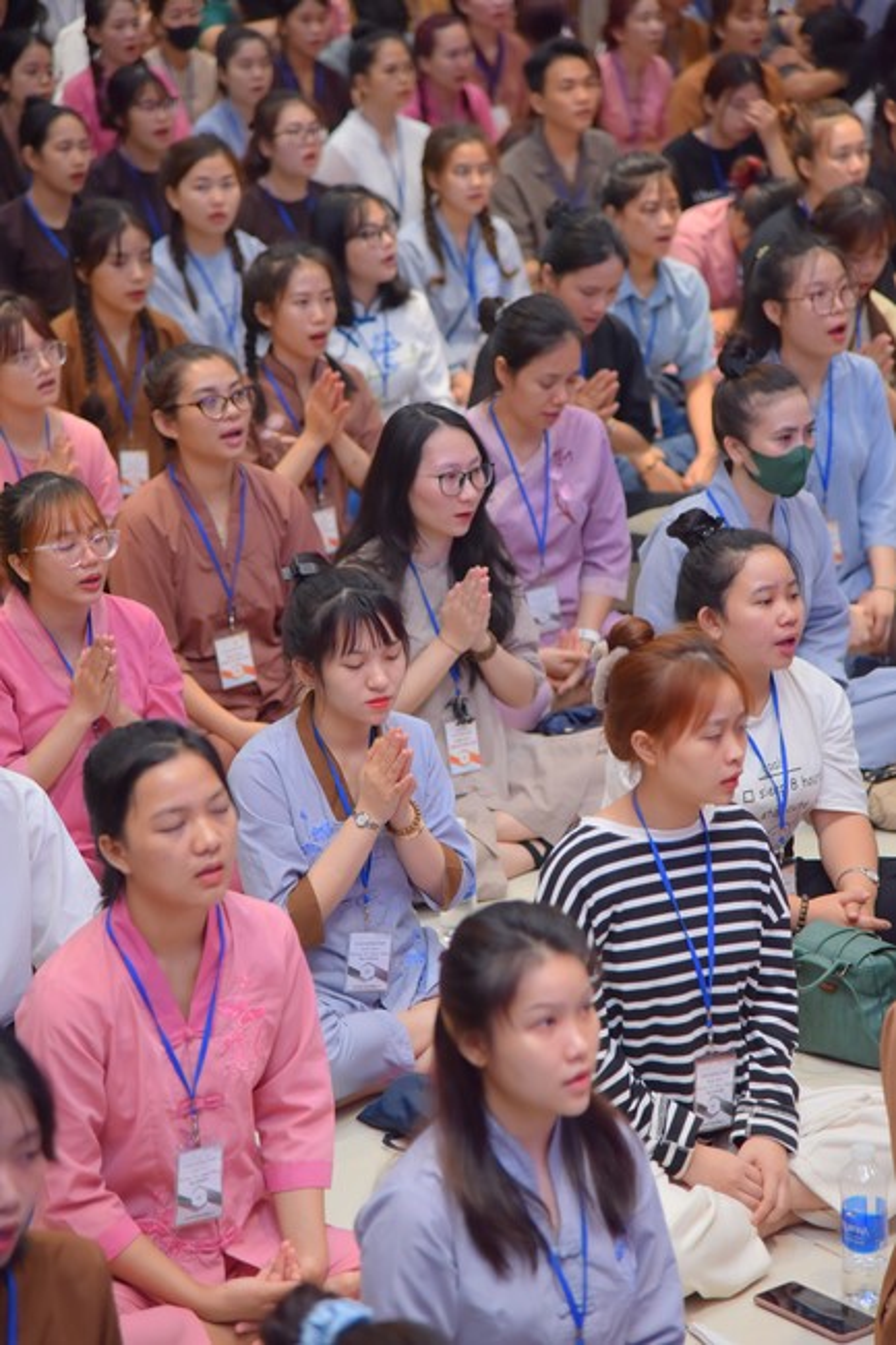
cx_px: 448
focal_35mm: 112
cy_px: 672
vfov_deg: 18.3
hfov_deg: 12.2
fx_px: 4183
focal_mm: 112
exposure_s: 1/125
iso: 1250
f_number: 4
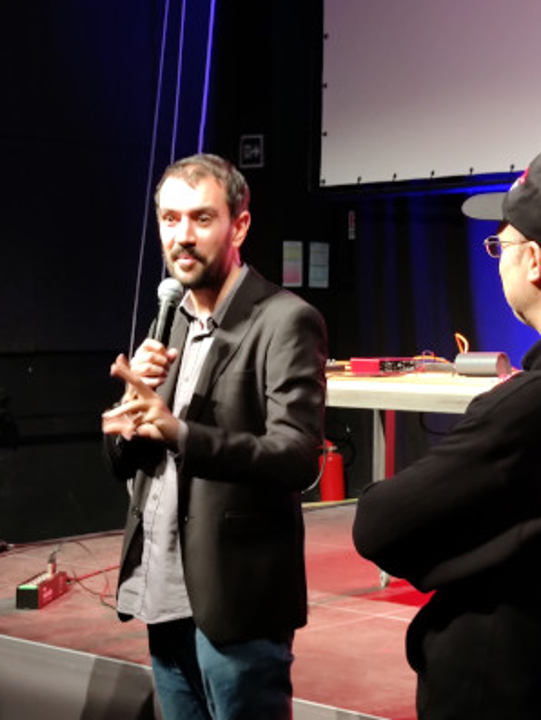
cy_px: 401
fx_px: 1541
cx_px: 218
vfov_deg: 26.3
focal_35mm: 74
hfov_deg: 19.9
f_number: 1.69
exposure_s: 1/13
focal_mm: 6.72
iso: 483
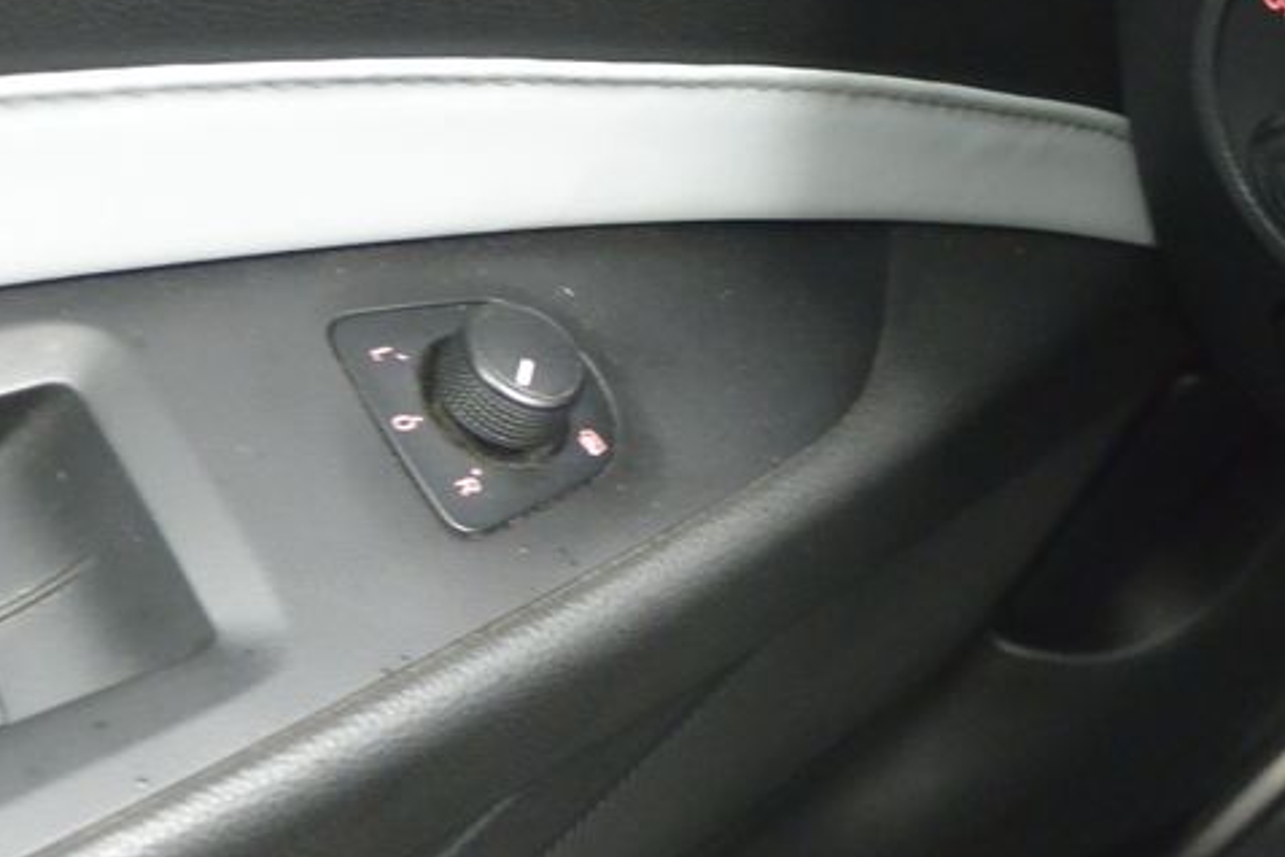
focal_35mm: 58
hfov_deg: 34.4
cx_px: 725
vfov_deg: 23.2
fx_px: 2070
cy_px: 233
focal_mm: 10
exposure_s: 1/30
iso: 1250
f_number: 3.5
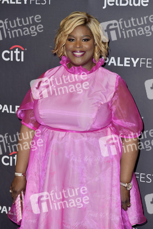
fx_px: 446
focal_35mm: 70
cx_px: 76
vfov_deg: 28.8
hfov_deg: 19.5
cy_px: 114
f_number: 5.6
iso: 250
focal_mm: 70
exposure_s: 1/250
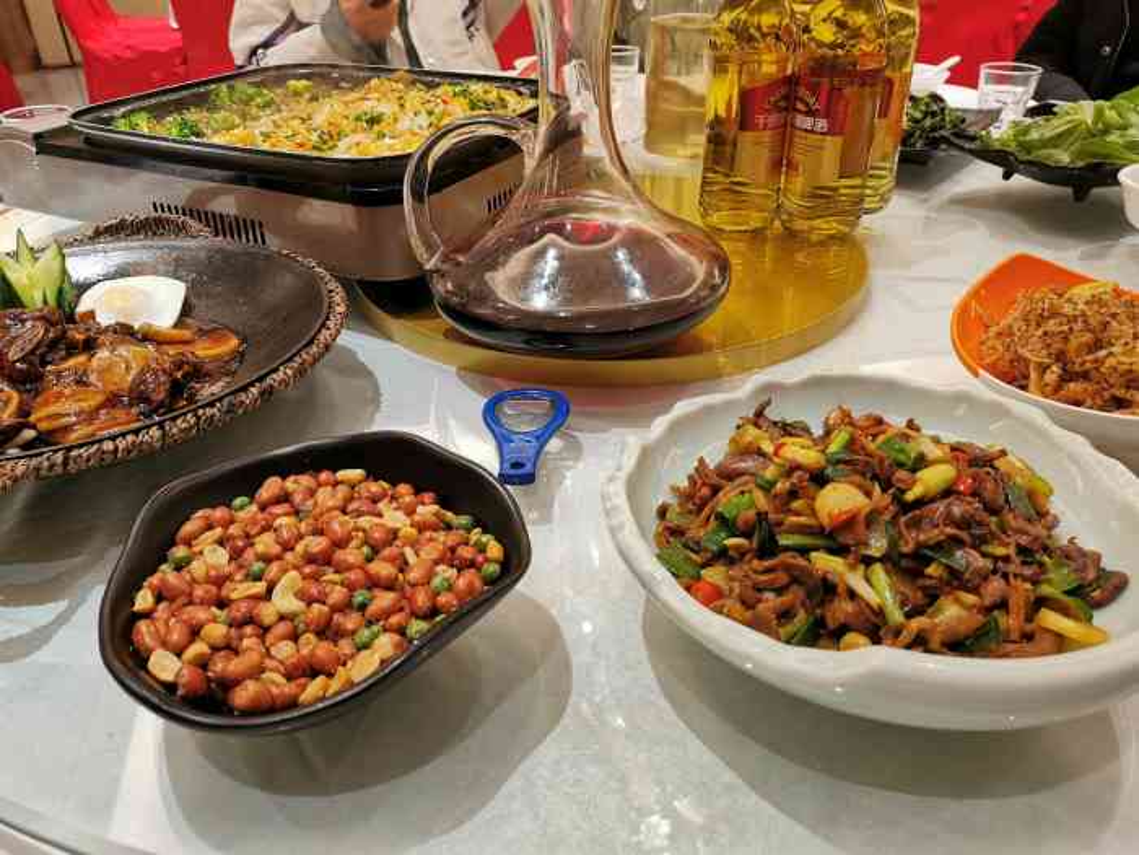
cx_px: 570
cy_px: 428
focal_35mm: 27
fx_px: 888
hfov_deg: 65.3
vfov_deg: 51.4
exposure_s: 1/50
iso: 320
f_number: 1.8
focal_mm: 5.58
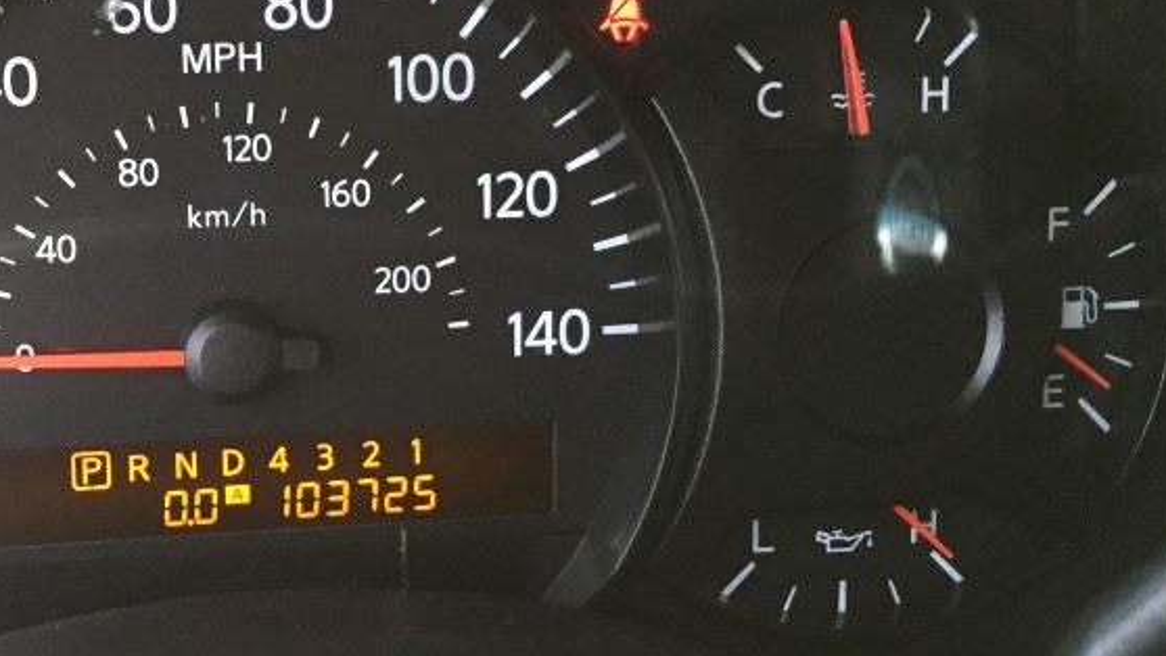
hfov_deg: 34.8
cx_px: 226
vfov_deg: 20.7
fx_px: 1793
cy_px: 324
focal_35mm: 58
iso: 200
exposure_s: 1/30
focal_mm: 4.15
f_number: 2.2
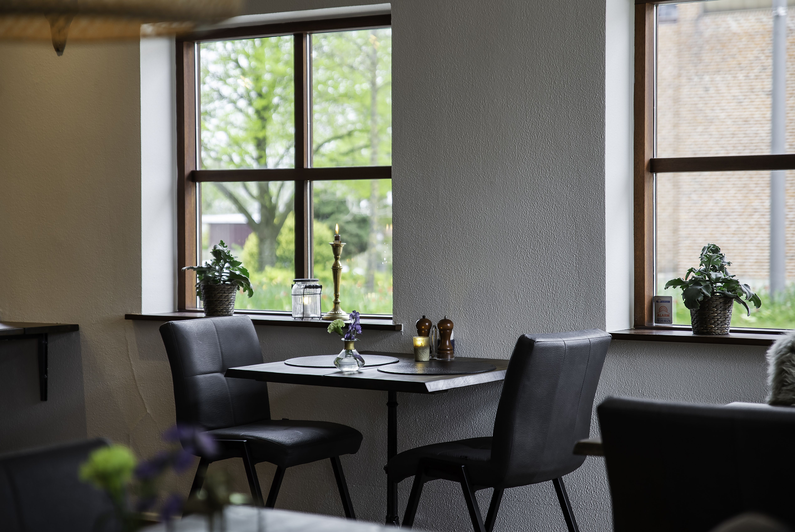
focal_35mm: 70
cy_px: 266
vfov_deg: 19.5
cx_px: 398
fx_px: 1548
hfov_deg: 28.8
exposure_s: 1/320
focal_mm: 70
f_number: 2.8
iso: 400
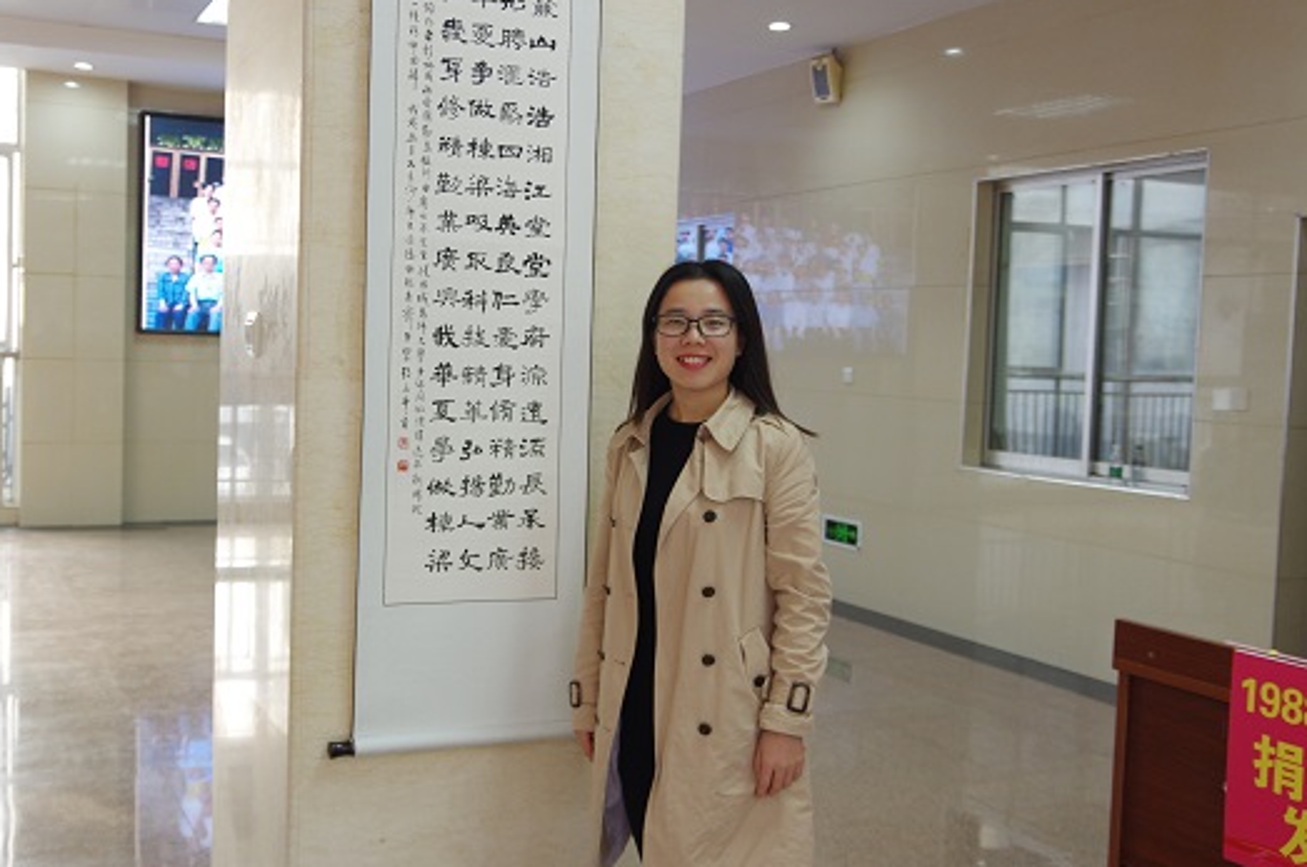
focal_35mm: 39
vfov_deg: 34.1
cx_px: 562
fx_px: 1414
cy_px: 425
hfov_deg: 49.5
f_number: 4
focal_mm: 23
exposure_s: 1/50
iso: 800
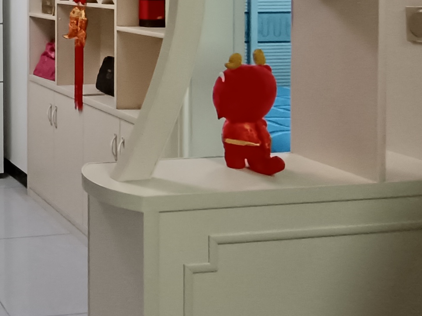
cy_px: -10
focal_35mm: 54
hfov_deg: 28.9
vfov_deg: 25.5
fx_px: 658
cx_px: -128
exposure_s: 1/50
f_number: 2.2
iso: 372
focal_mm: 1.66
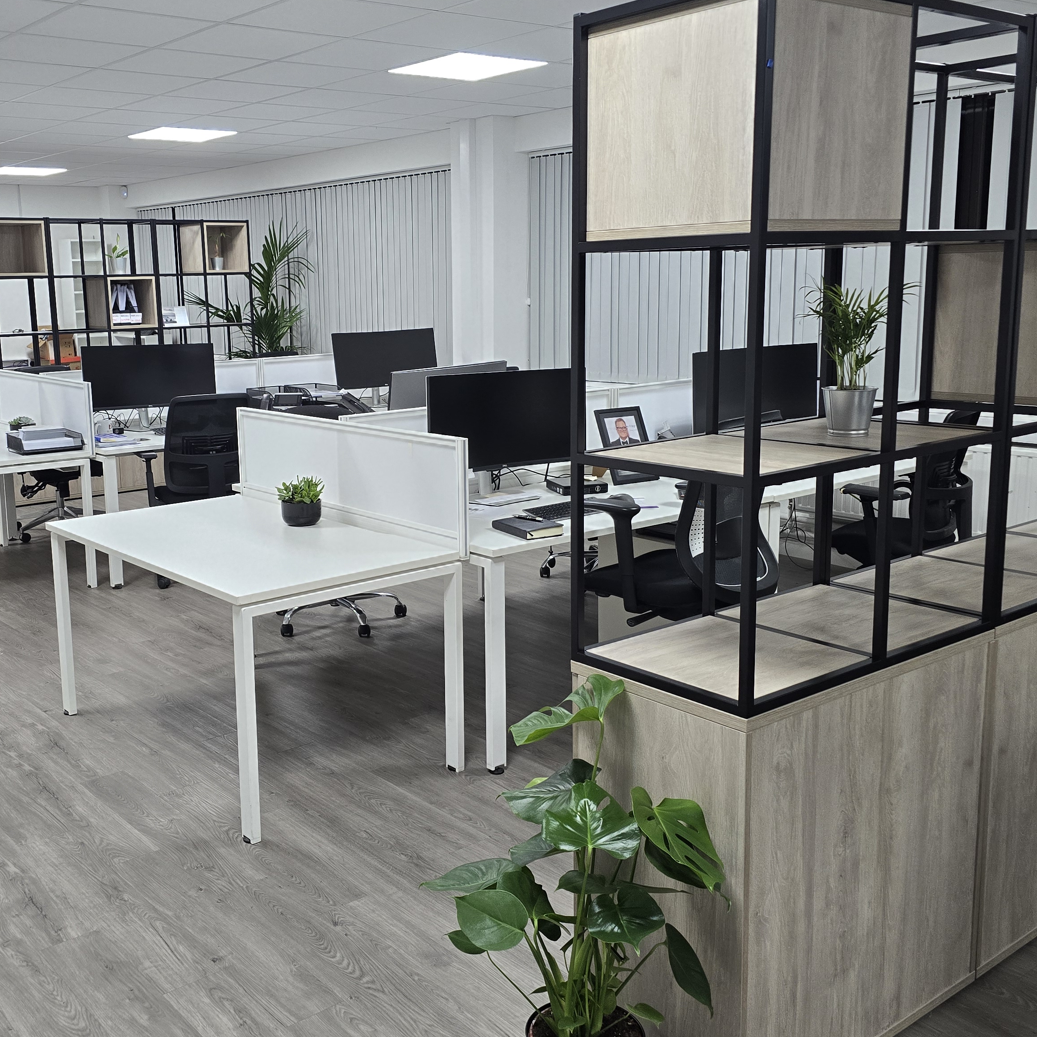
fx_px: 1186
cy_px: 478
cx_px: 401
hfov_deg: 46.9
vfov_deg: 47.2
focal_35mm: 35
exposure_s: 1/100
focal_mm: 6.3
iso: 160
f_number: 1.7
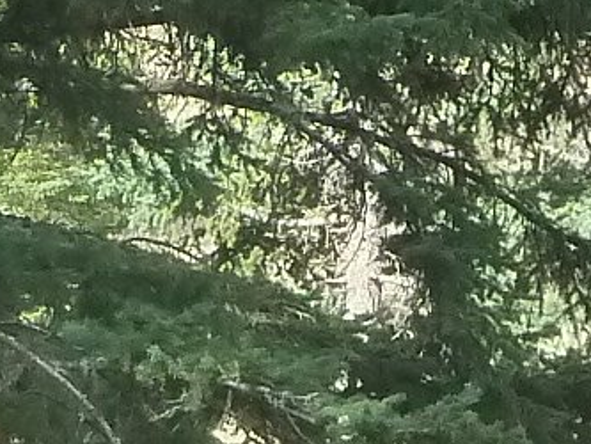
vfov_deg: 4.6
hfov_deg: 6.1
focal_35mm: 323
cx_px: 747
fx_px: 5517
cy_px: 277
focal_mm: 6.9
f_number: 4
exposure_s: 1/250
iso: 200
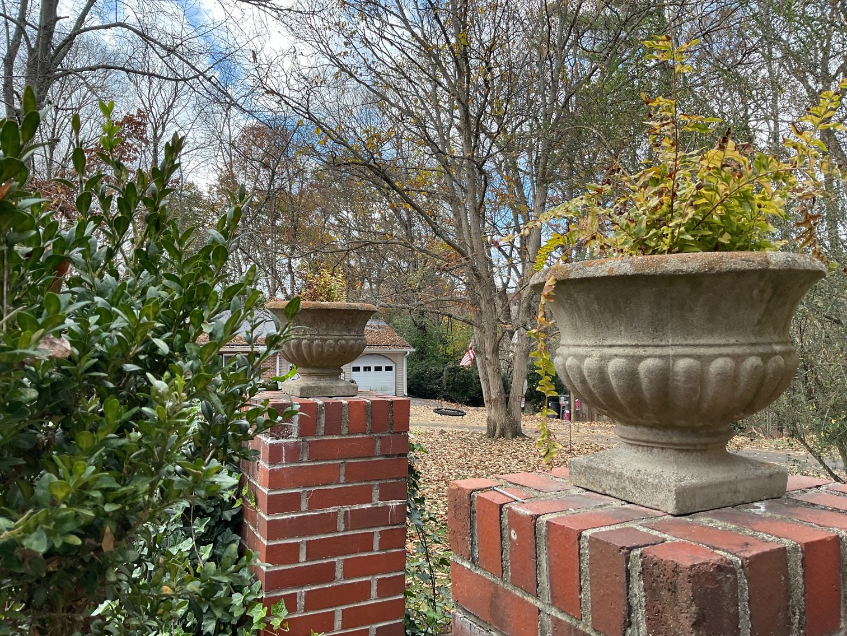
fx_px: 710
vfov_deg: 48.2
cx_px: 424
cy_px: 318
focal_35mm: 29
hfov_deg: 61.7
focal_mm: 3
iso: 16
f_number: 1.8
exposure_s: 1/277
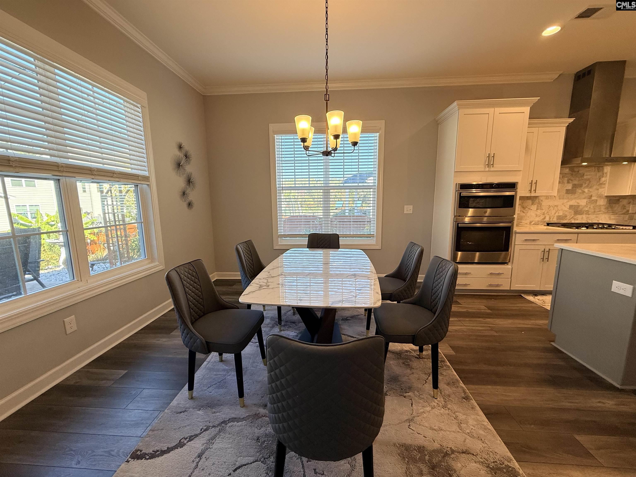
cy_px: 238
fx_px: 257
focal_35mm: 14
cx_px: 318
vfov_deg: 85.7
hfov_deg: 102.1
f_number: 2.2
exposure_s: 1/120
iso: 125
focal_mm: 2.22
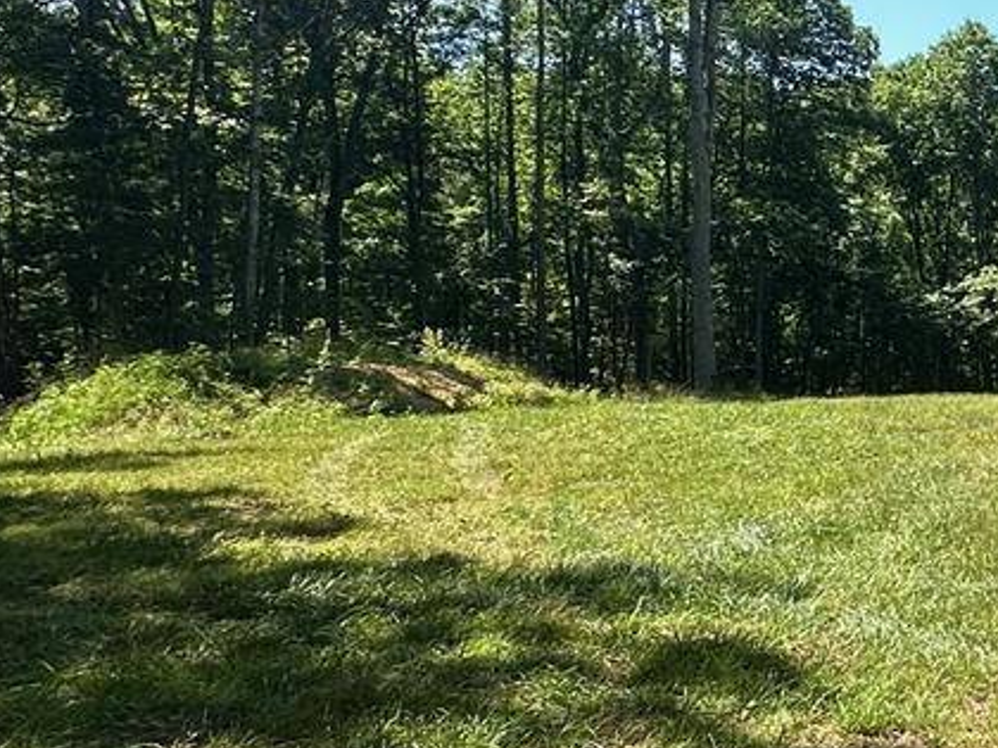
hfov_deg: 27.8
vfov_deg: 30.2
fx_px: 1384
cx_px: 1473
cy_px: 309
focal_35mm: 48
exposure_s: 1/849
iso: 40
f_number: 2.2
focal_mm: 2.22
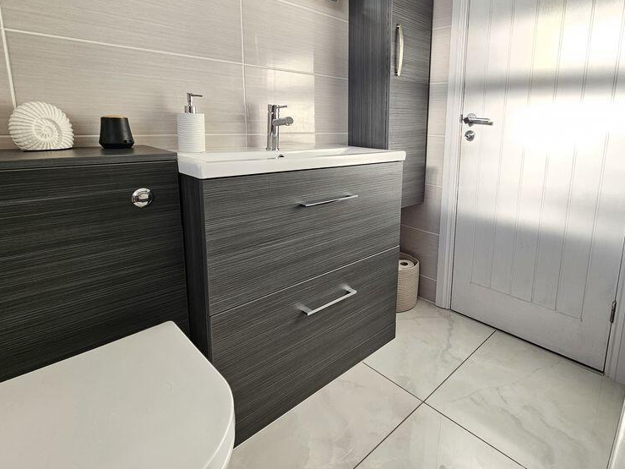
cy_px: 185
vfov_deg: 70.8
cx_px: 383
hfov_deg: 86.4
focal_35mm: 18
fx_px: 325
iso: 50
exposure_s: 1/109
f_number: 2.2
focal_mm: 2.2
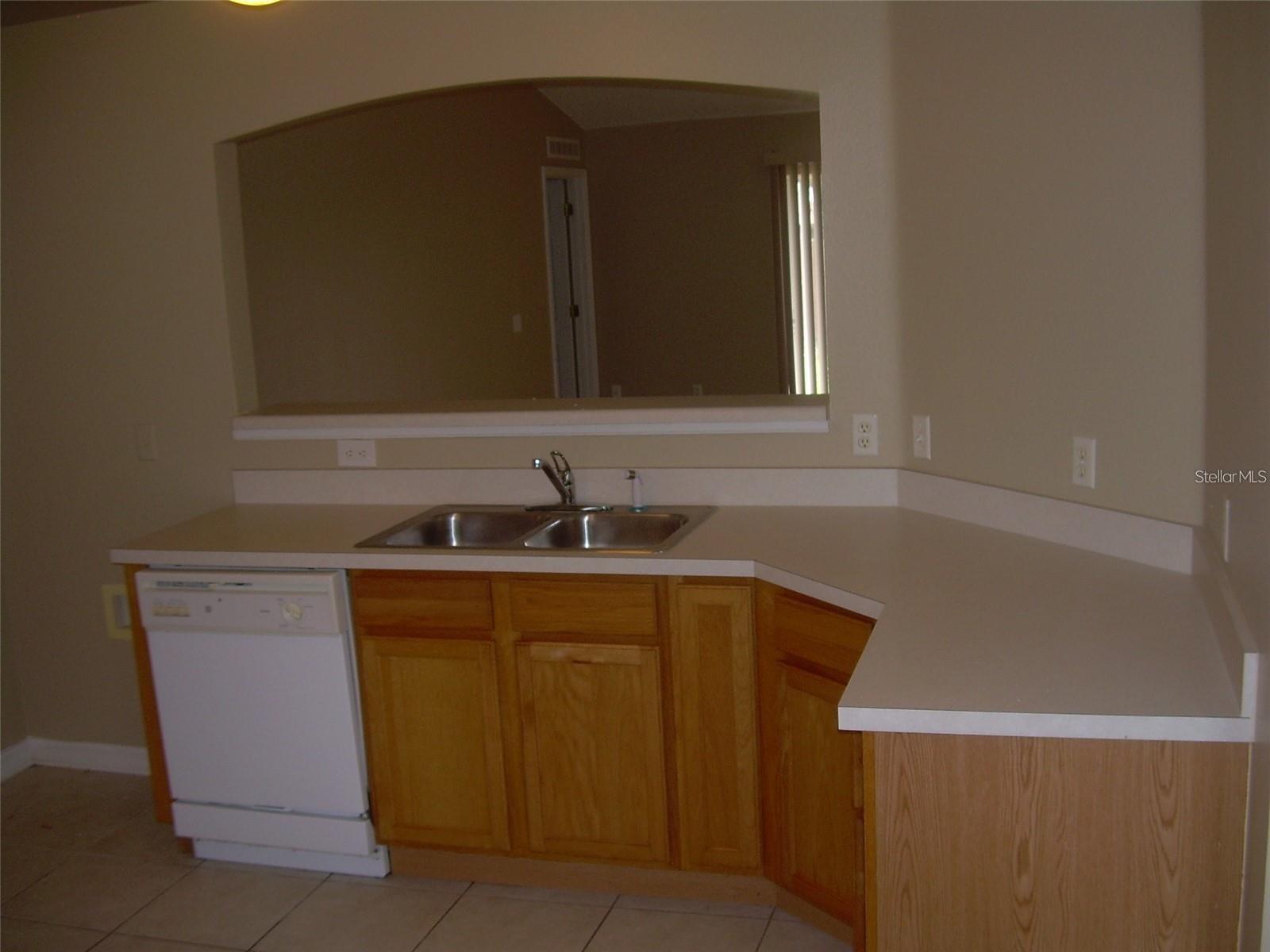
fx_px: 1394
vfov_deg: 37.7
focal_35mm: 38
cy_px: 476
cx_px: 635
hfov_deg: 49.0
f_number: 2.8
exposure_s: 1/60
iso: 50
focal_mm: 6.3
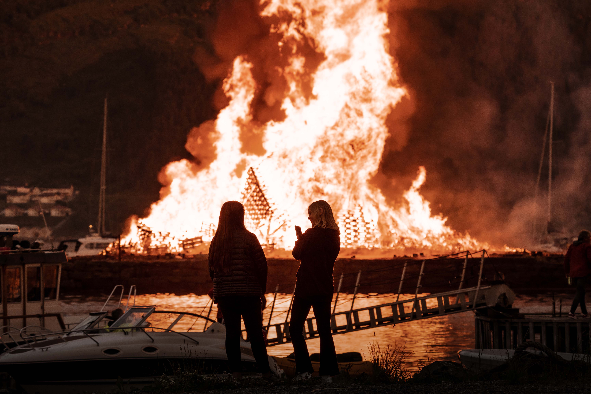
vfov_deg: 6.9
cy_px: 197
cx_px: 296
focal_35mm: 200
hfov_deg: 10.3
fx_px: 3283
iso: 800
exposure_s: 1/160
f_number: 9
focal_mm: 200
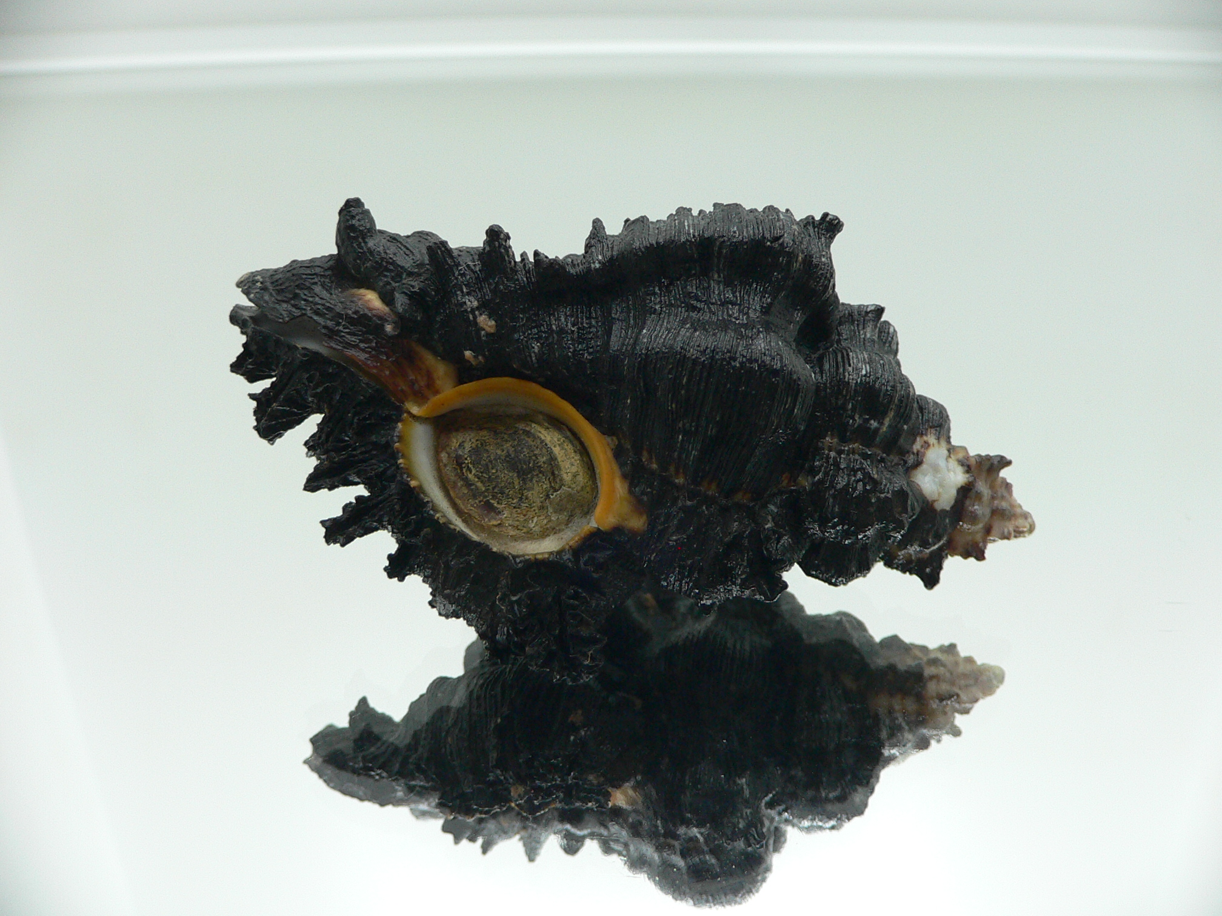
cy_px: 458
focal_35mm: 35
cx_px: 611
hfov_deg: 52.6
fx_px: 1236
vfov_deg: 40.7
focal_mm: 4.6
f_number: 2.8
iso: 150
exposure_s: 1/60
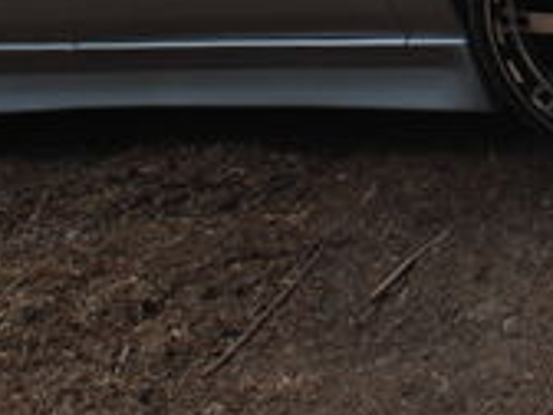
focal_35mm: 132
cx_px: 507
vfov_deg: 10.8
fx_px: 2109
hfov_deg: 14.8
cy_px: -214
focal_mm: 24
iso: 100
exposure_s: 1/160
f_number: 6.3
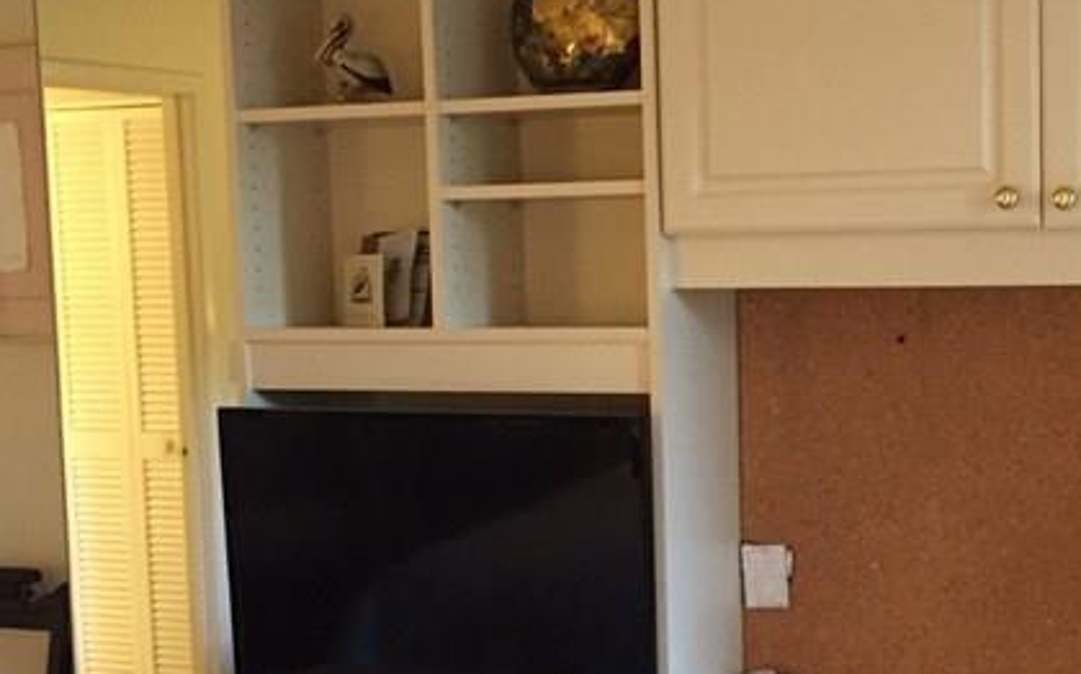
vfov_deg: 17.3
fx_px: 2208
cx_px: 821
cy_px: 499
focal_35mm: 75
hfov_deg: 27.1
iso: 250
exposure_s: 1/20
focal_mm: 4.15
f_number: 2.2
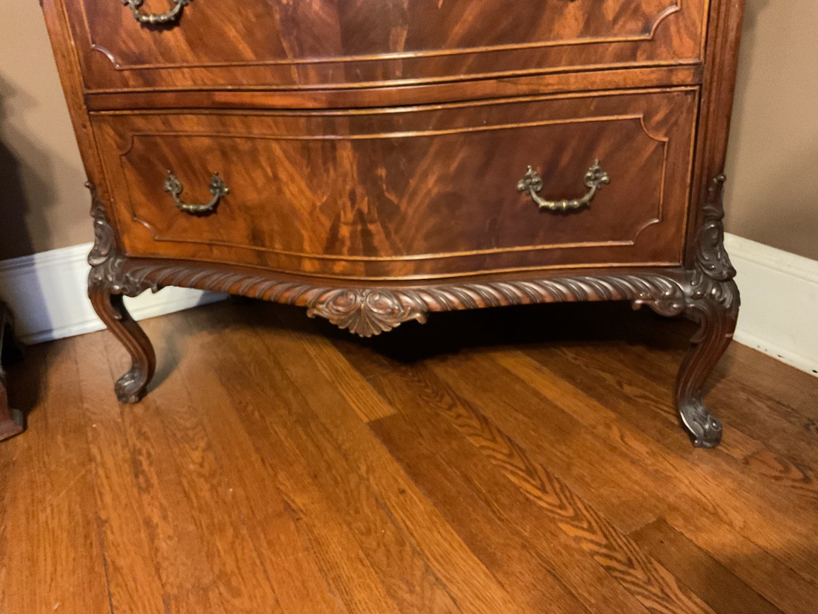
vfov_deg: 48.2
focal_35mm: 29
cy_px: 307
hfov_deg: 61.7
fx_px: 685
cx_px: 409
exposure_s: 1/20
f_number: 1.8
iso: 500
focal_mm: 3
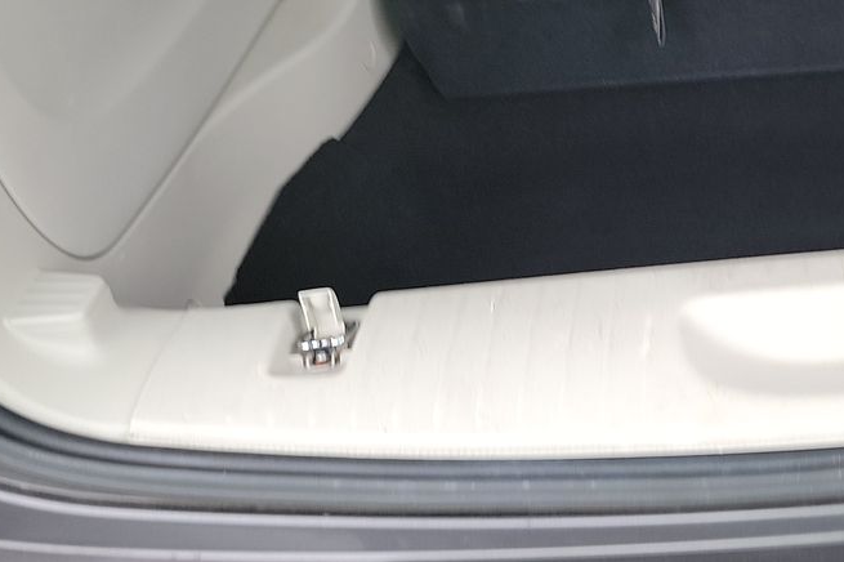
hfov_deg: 30.3
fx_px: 1429
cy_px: -41
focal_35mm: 61
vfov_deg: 21.2
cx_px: 872
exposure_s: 1/59
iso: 79
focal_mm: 6.7
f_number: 1.8
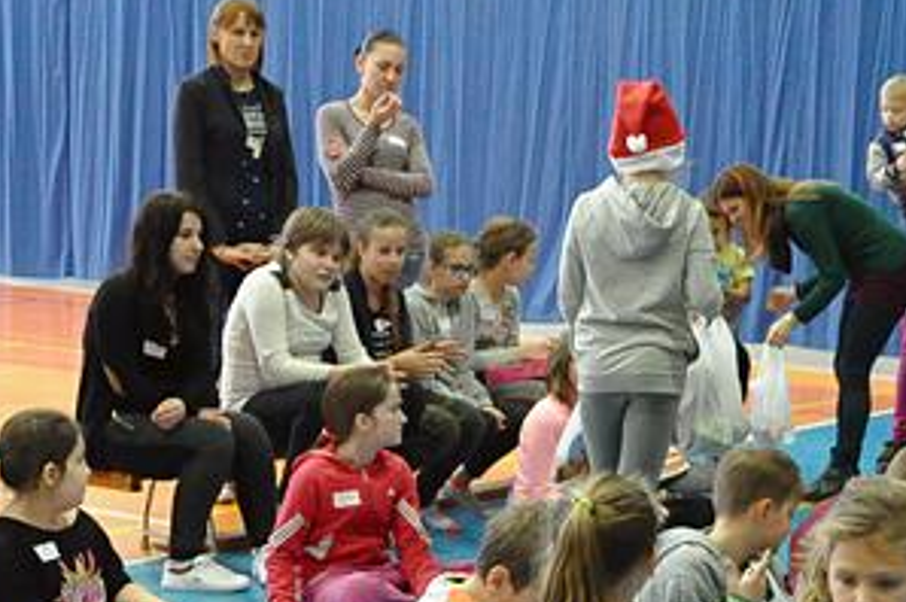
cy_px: 628
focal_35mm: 94
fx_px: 2363
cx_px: 672
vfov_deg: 14.3
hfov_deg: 21.5
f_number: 4.5
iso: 3200
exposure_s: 1/60
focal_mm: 22
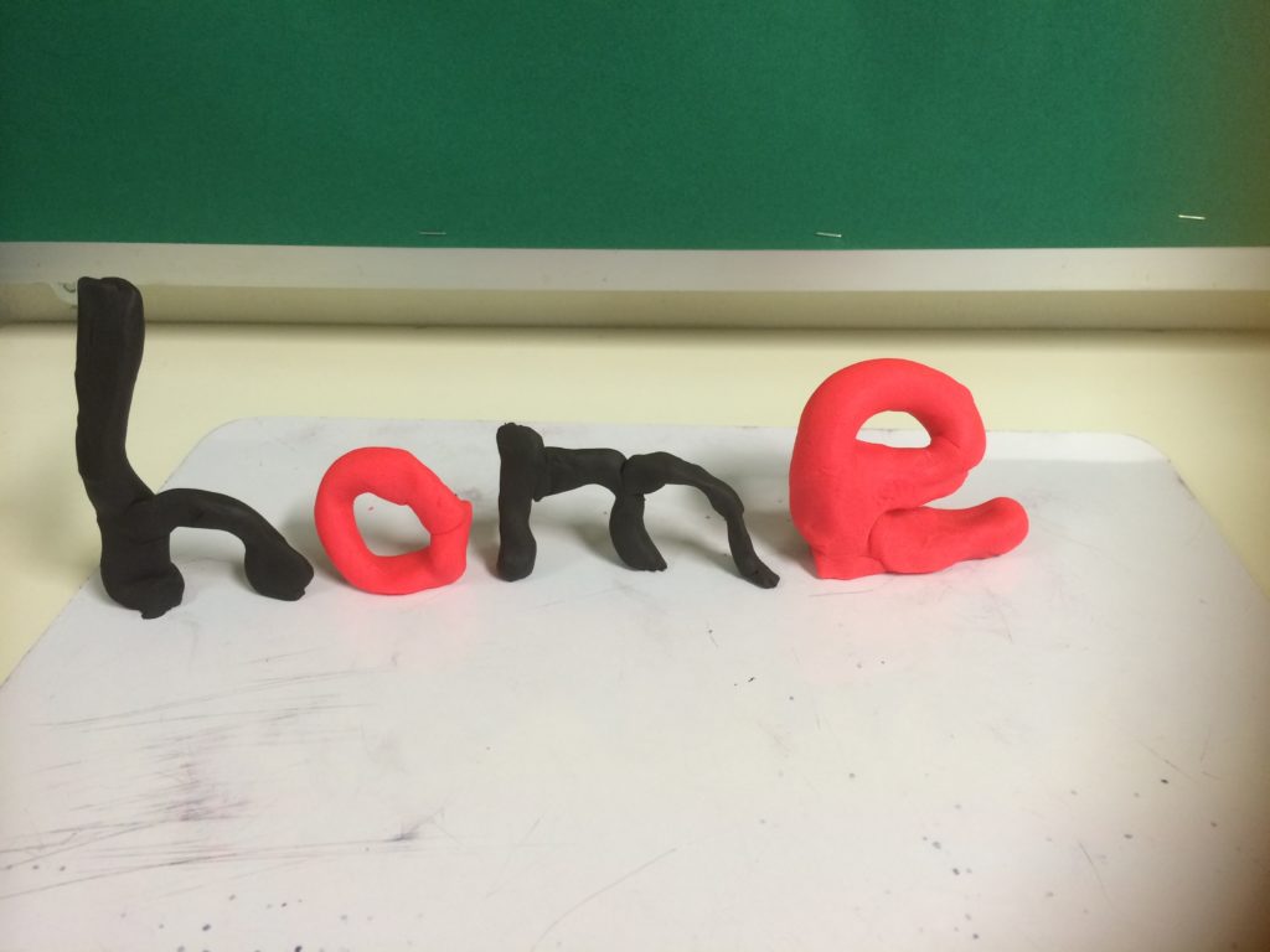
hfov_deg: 60.0
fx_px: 1101
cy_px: 476
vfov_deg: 46.8
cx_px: 635
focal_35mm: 30
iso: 125
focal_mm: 4.12
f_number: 2.2
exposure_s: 1/33
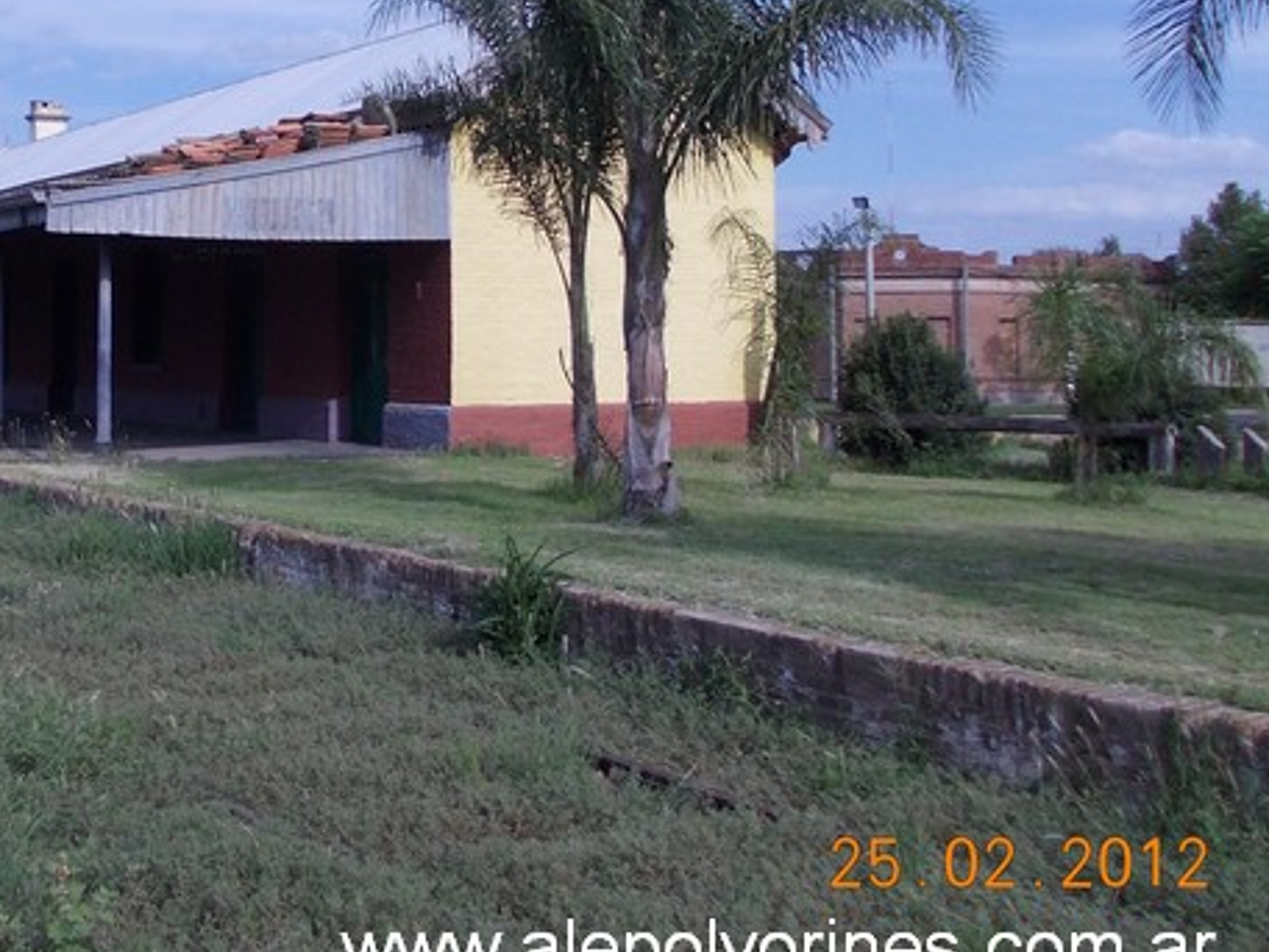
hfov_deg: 38.9
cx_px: 253
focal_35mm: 47
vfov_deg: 30.4
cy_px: 253
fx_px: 1723
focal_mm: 4
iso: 80
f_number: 5.4
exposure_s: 1/400
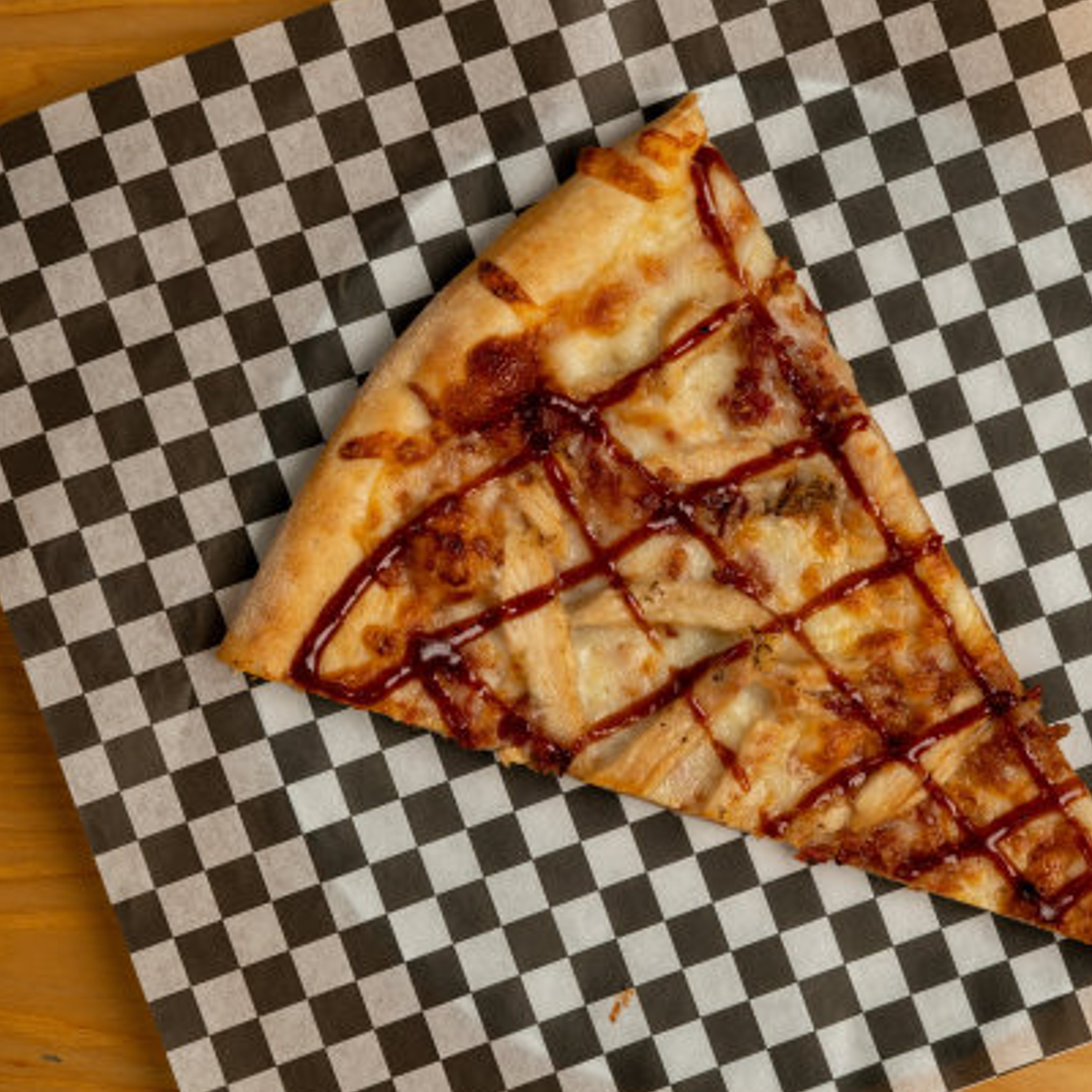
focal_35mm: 65
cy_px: 551
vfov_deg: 26.5
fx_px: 2320
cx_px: 696
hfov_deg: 26.4
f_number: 5.6
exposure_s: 1/80
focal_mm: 50
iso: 400
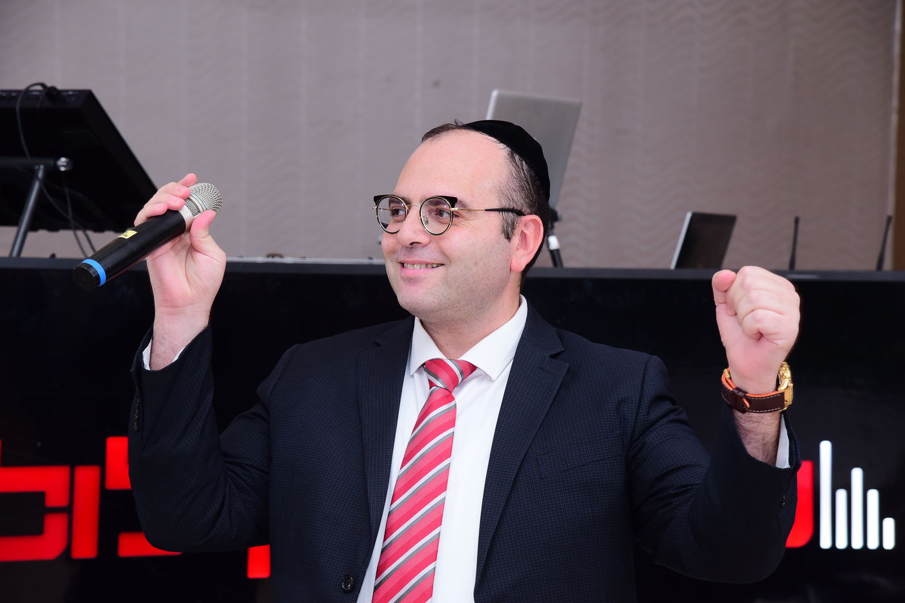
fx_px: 2388
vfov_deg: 14.4
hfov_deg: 21.5
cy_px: 302
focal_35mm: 95
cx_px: 452
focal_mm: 95
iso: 1250
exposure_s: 1/125
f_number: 5.6
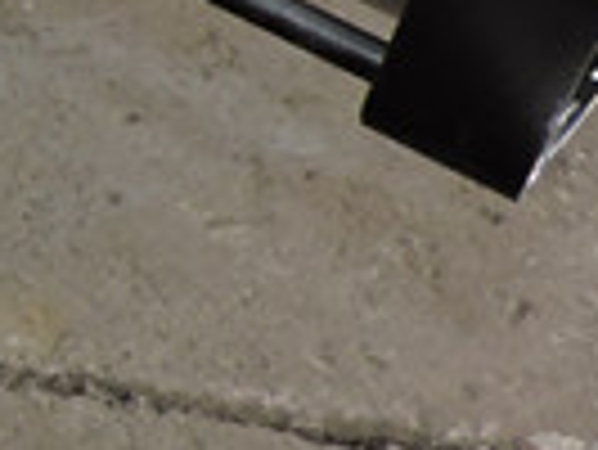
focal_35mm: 126
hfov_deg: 13.2
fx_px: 2179
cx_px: -638
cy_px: 25
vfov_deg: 11.7
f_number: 3
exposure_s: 1/30
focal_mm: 4.3
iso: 180
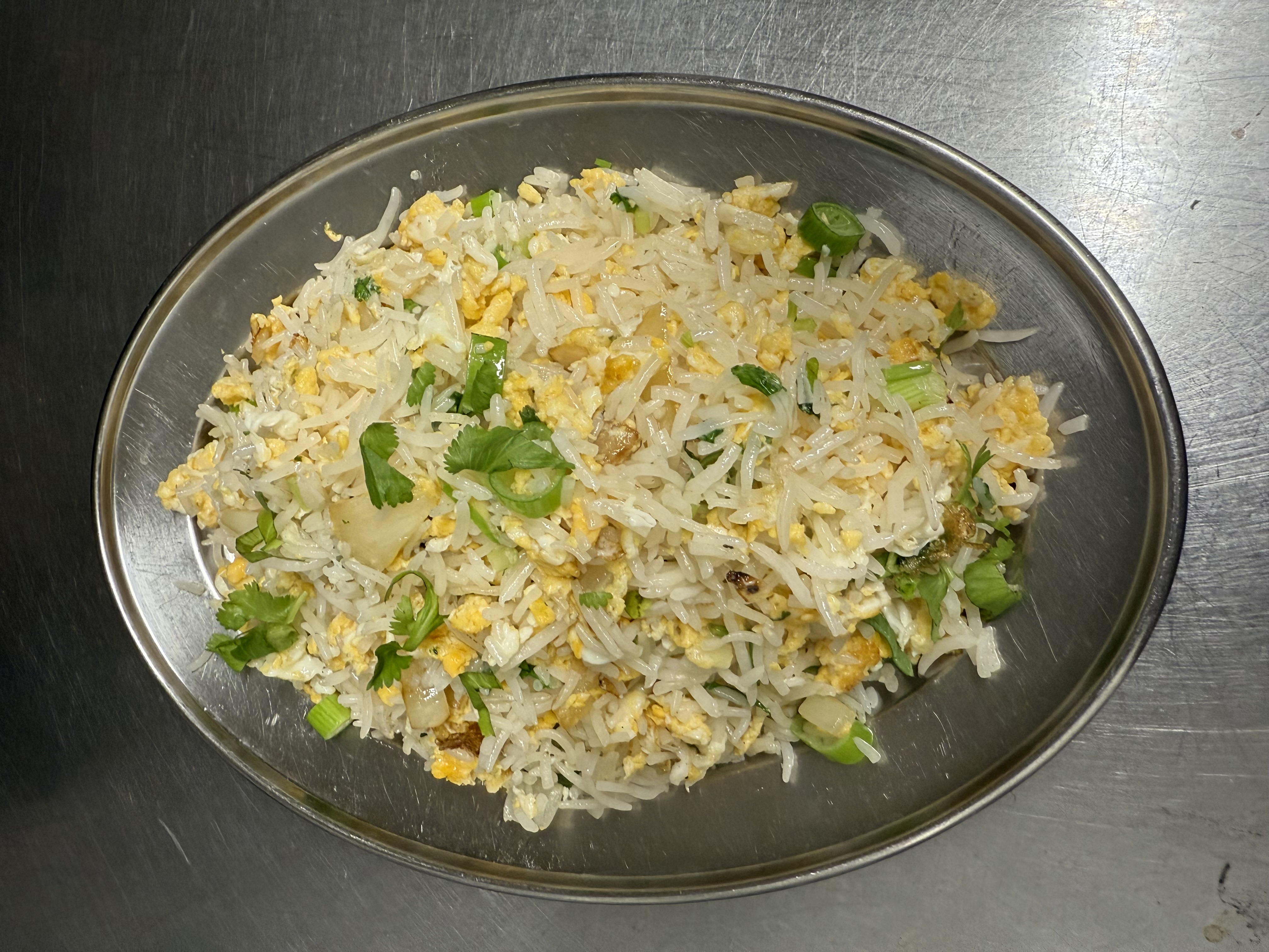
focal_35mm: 24
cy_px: 476
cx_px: 634
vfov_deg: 56.8
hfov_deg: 71.6
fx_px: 880
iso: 160
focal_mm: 2.22
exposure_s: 1/100
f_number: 2.2
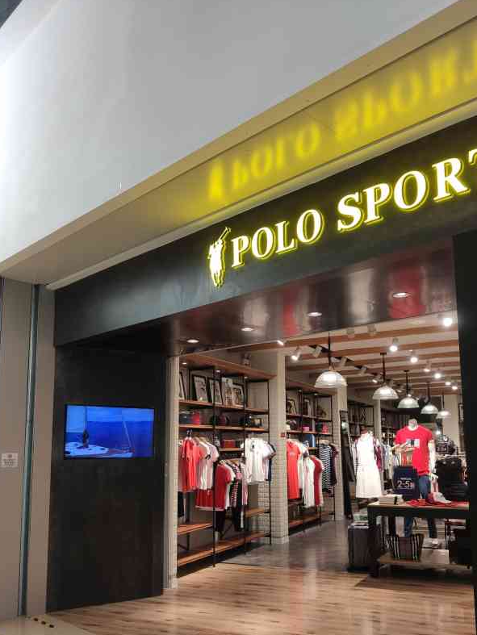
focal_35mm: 32
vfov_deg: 56.5
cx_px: 275
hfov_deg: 44.1
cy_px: 372
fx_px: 587
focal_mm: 4.75
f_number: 1.75
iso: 238
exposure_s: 1/100
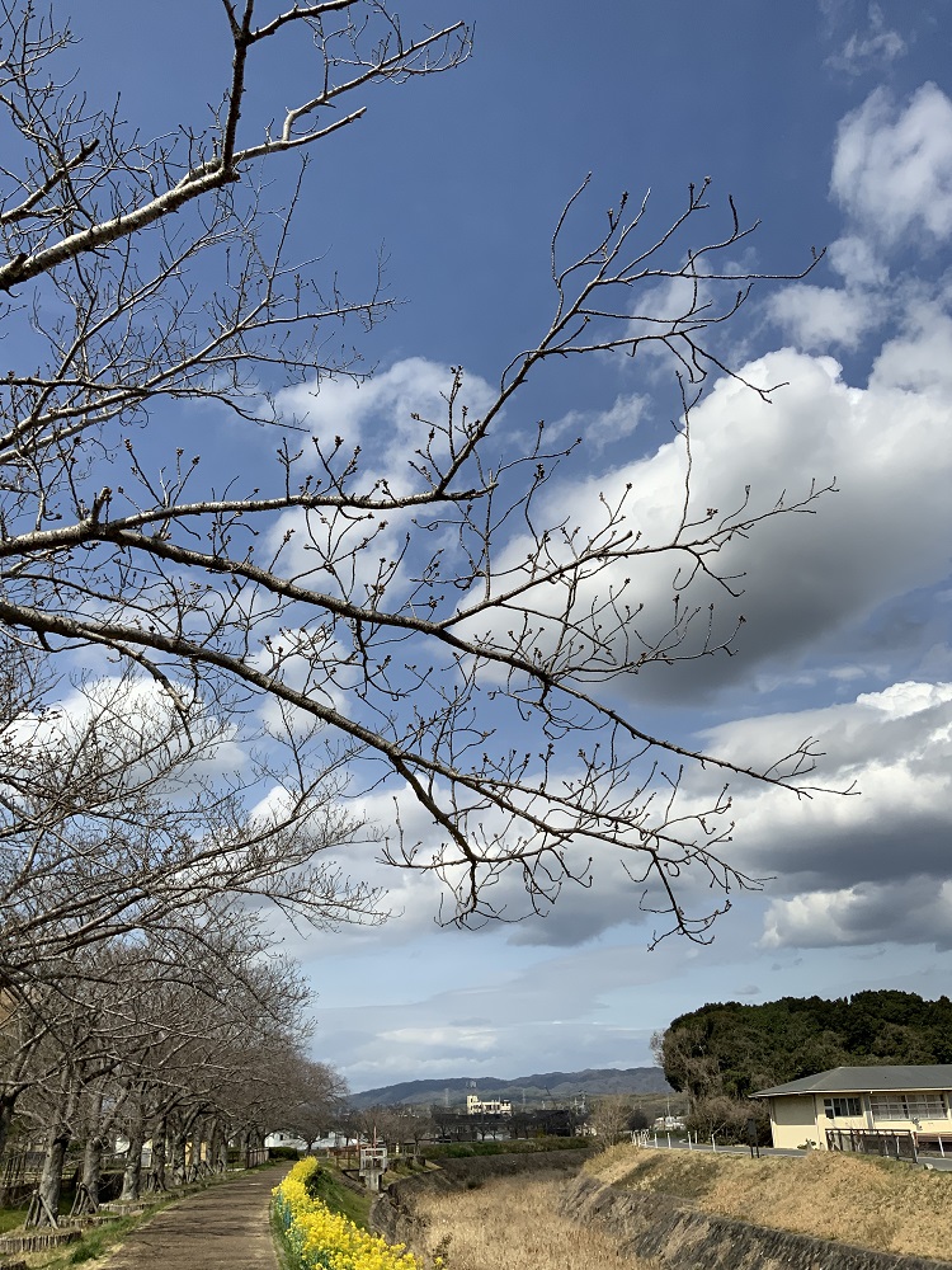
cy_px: 635
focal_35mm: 29
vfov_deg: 61.7
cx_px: 476
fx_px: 1063
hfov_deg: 48.2
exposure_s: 1/4065
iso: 20
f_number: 1.8
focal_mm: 3
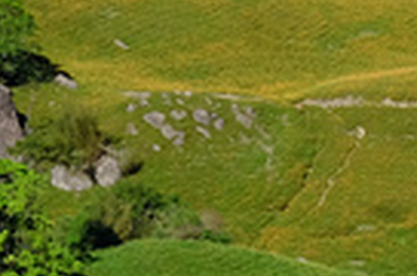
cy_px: 210
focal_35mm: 490
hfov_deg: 4.2
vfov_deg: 2.8
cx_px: 132
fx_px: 5663
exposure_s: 1/170
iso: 200
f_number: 13
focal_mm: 55
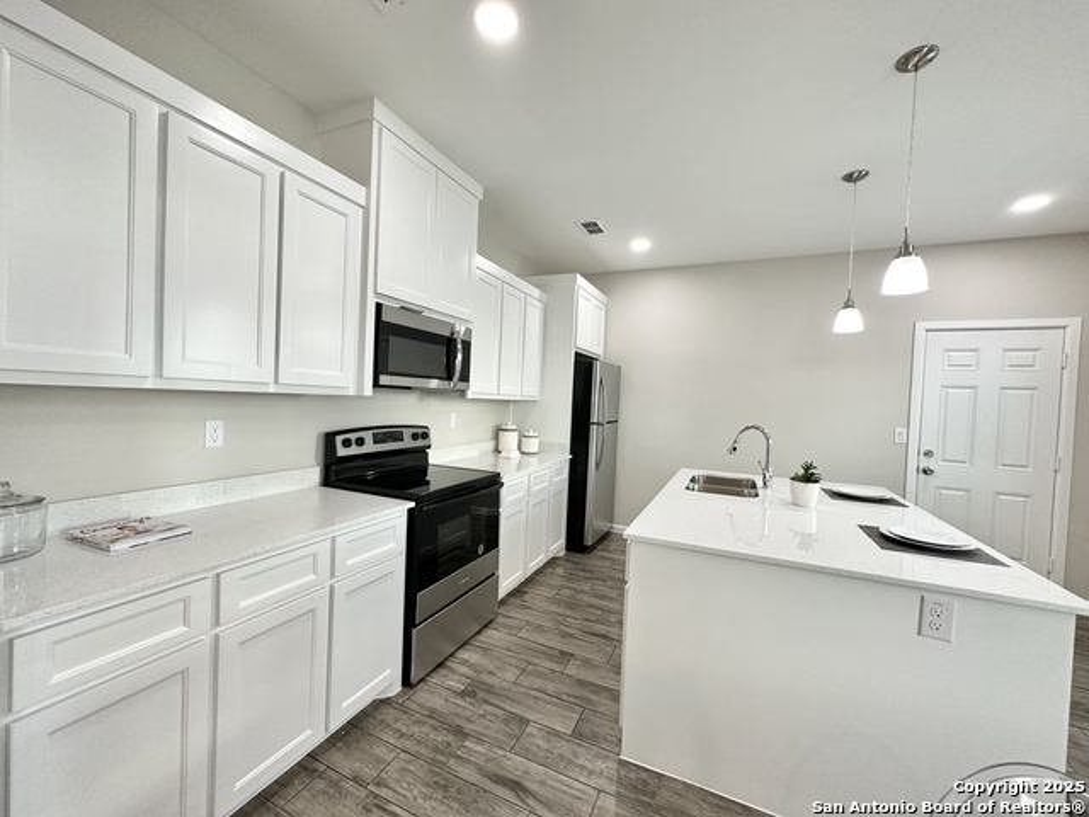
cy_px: 408
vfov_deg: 85.7
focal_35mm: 14
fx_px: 440
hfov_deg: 102.1
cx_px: 544
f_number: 2.2
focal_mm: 2.22
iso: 320
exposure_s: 1/120
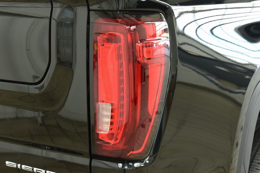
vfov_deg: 17.5
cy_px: 86
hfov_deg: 26.0
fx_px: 563
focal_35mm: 78
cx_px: 130
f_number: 5.6
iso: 1600
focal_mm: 52
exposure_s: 1/15
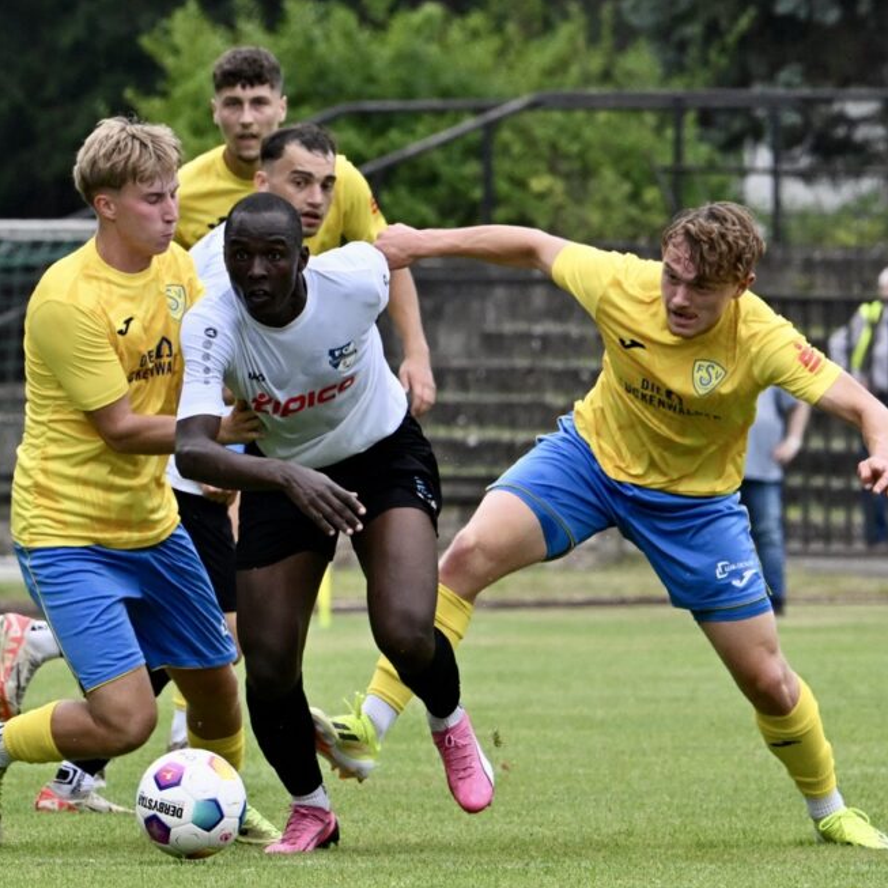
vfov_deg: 4.2
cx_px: 389
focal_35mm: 413
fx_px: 11986
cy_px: 461
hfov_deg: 4.2
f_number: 9
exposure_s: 1/1600
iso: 2200
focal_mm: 310
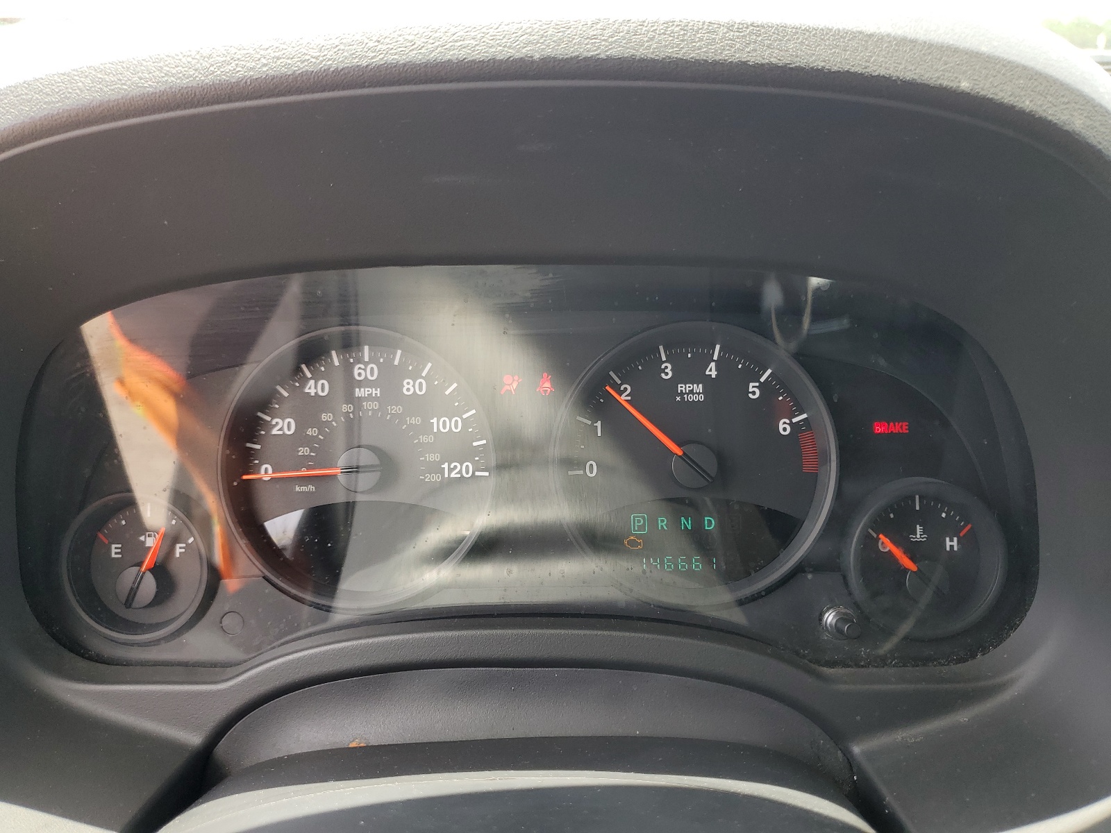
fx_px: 834
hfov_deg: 67.3
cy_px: 416
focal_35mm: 26
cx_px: 556
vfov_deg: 53.1
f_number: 1.5
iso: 50
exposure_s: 1/244
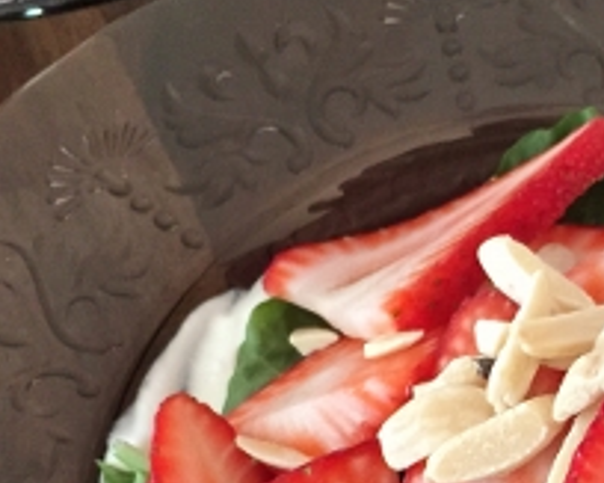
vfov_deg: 16.7
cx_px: 536
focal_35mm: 89
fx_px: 1590
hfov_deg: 21.1
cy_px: 539
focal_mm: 4.15
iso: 125
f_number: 2.2
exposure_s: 1/10
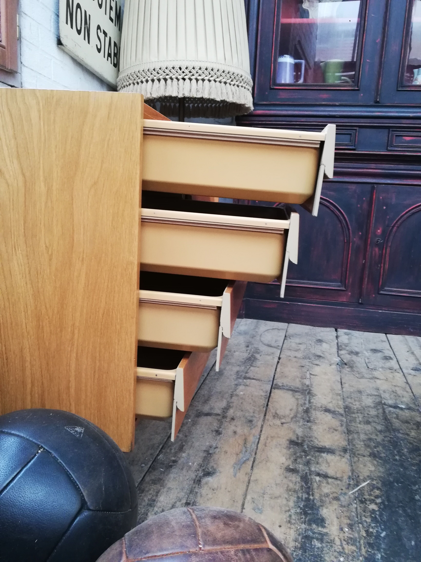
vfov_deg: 61.7
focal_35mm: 29
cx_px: 210
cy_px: 281
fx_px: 470
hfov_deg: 48.2
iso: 500
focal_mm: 3.81
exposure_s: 1/25
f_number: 2.2
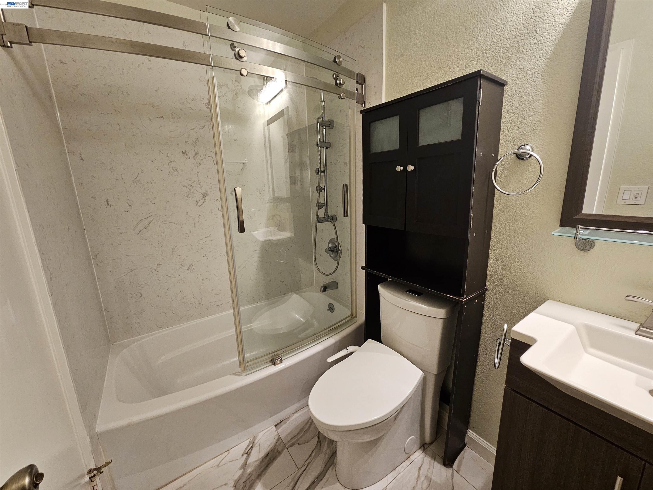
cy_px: 245
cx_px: 326
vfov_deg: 89.9
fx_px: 245
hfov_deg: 106.2
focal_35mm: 13
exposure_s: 1/60
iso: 400
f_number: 2.2
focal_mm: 2.2
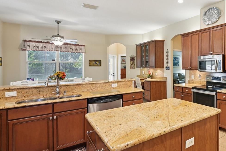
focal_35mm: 23
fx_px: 144
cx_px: 181
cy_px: 64
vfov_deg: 54.8
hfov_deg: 68.6
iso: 400
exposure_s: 1/13
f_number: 8
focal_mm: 14
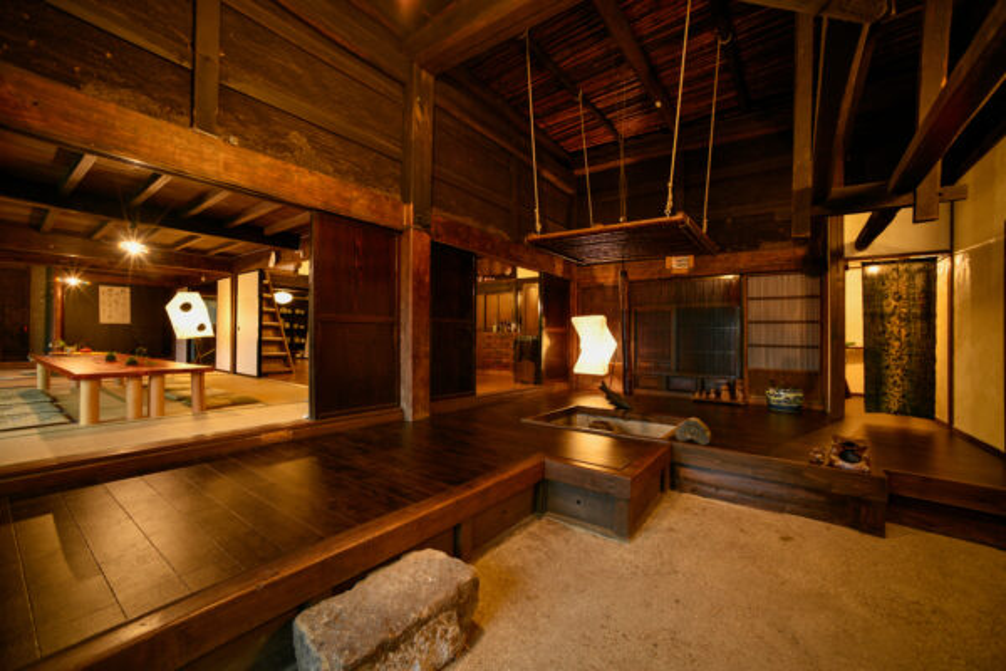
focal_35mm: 14
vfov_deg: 81.2
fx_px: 391
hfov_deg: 104.3
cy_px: 336
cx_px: 503
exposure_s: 1
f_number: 5
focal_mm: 14
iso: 100
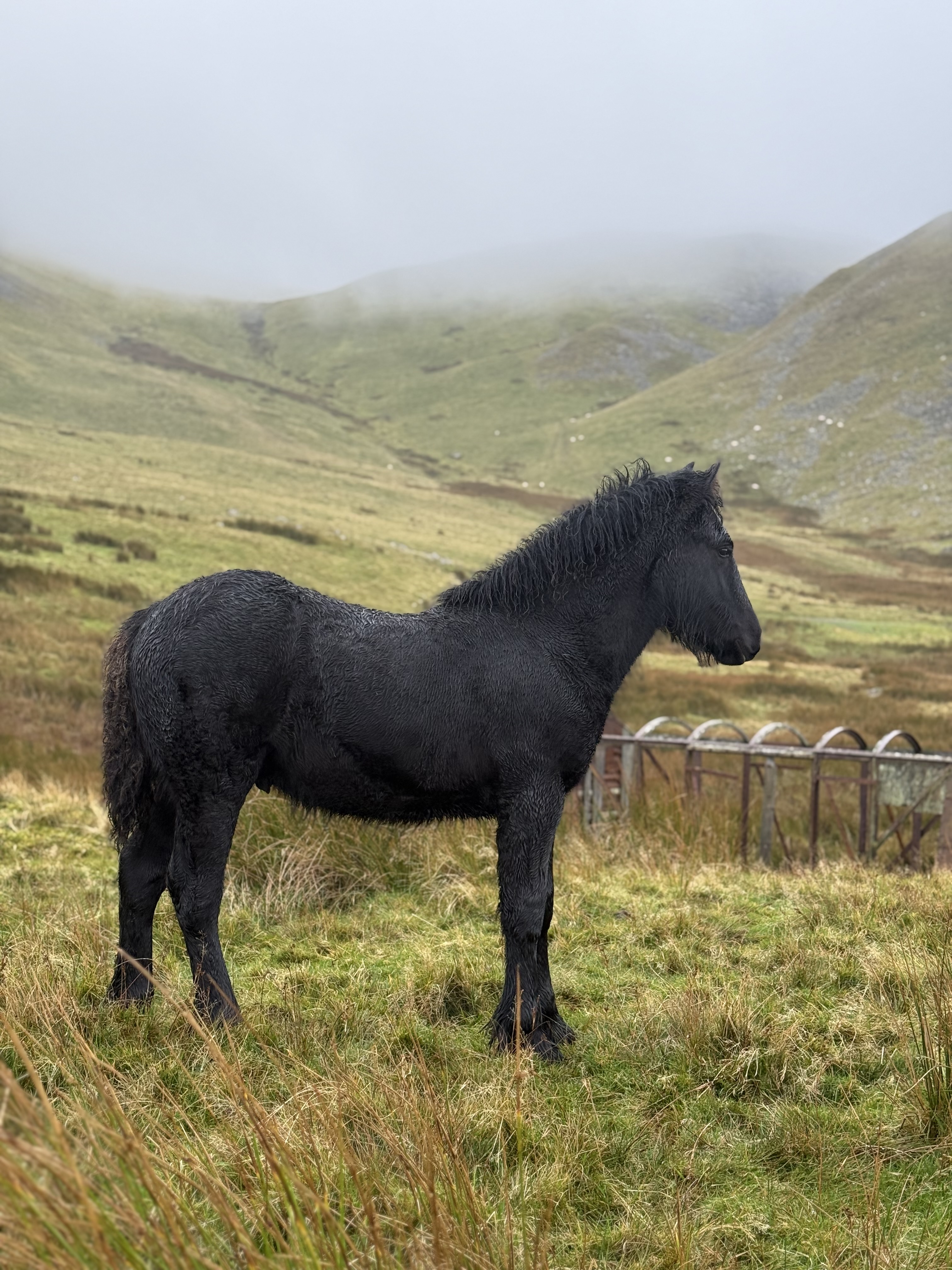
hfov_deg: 30.3
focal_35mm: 48
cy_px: 635
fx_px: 1760
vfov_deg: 39.7
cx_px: 476
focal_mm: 6.76
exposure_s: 1/161
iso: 64
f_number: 1.78
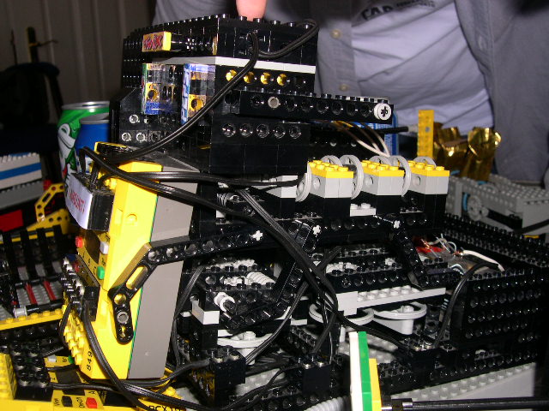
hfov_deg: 49.0
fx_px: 603
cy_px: 206
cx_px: 274
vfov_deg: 37.7
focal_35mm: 38
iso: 100
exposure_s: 1/60
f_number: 7.6
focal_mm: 8
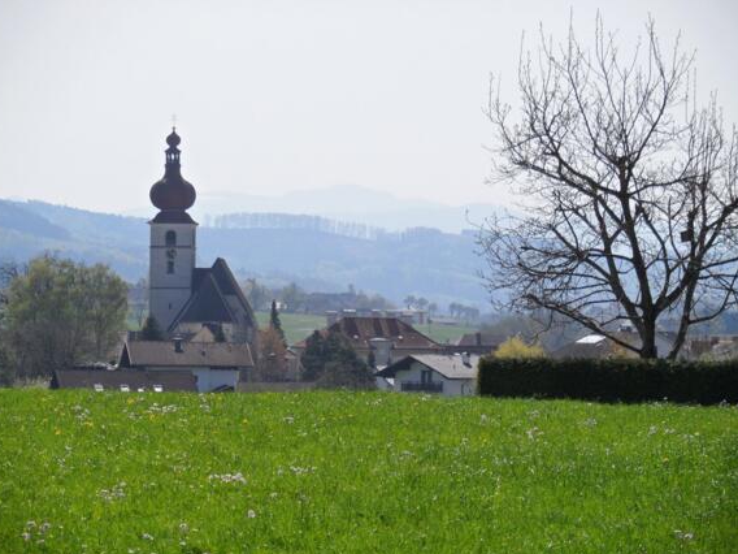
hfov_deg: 10.6
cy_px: 284
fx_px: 3965
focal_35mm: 186
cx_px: 363
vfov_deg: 8.0
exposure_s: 1/1000
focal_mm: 29.7
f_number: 4.4
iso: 80
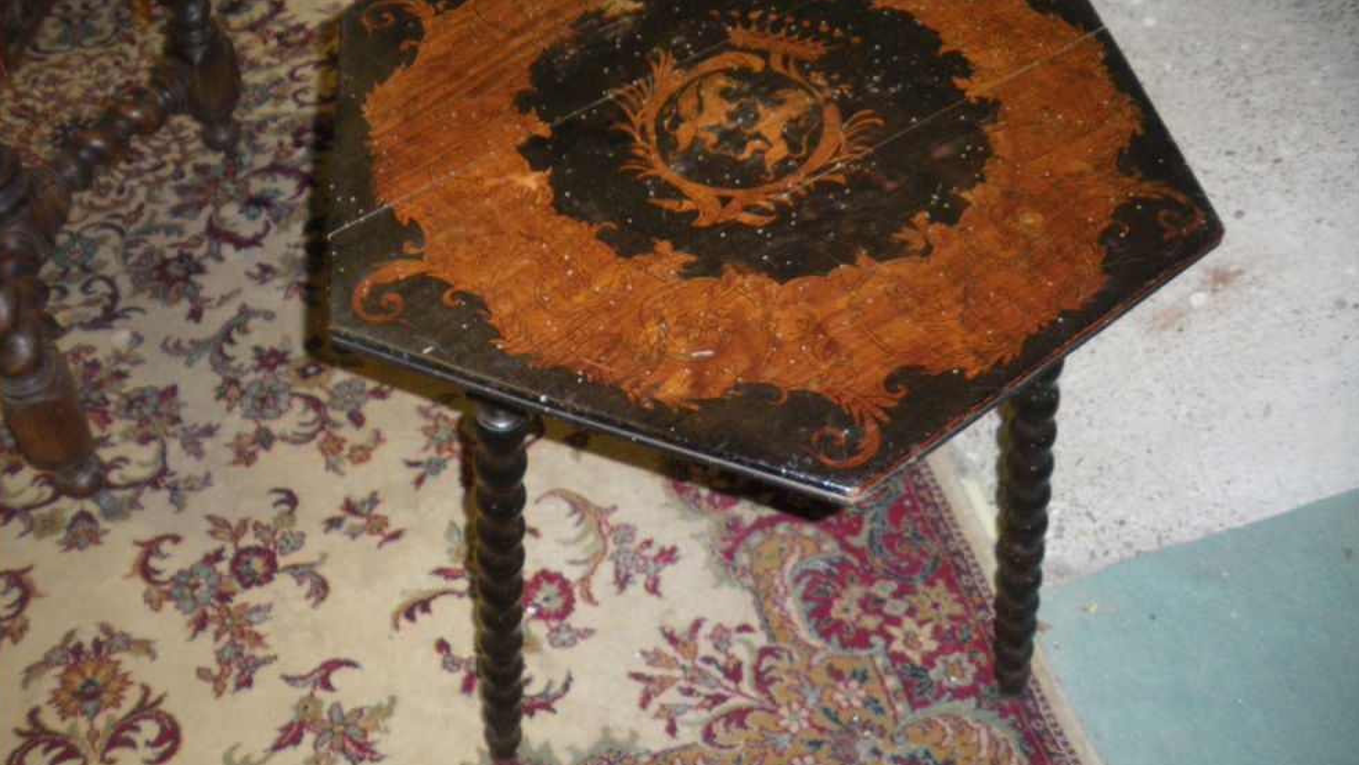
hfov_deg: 50.5
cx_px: 682
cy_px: 341
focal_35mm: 40
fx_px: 1442
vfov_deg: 29.7
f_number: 3.5
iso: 400
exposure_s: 1/50
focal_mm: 6.3
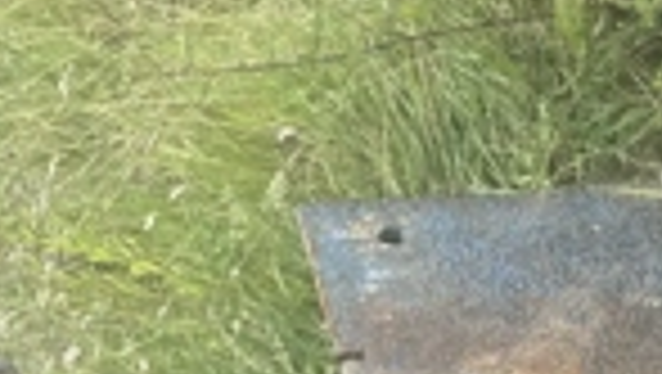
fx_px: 1353
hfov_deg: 27.4
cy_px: 811
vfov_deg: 13.0
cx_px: 410
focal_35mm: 77
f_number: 1.6
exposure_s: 1/812
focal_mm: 4.2
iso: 32
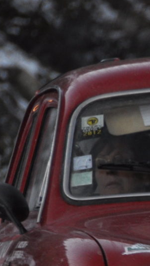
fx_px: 7177
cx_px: 365
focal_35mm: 1016
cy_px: 242
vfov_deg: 2.1
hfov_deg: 1.2
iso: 400
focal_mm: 170
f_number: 5.6
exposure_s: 1/500
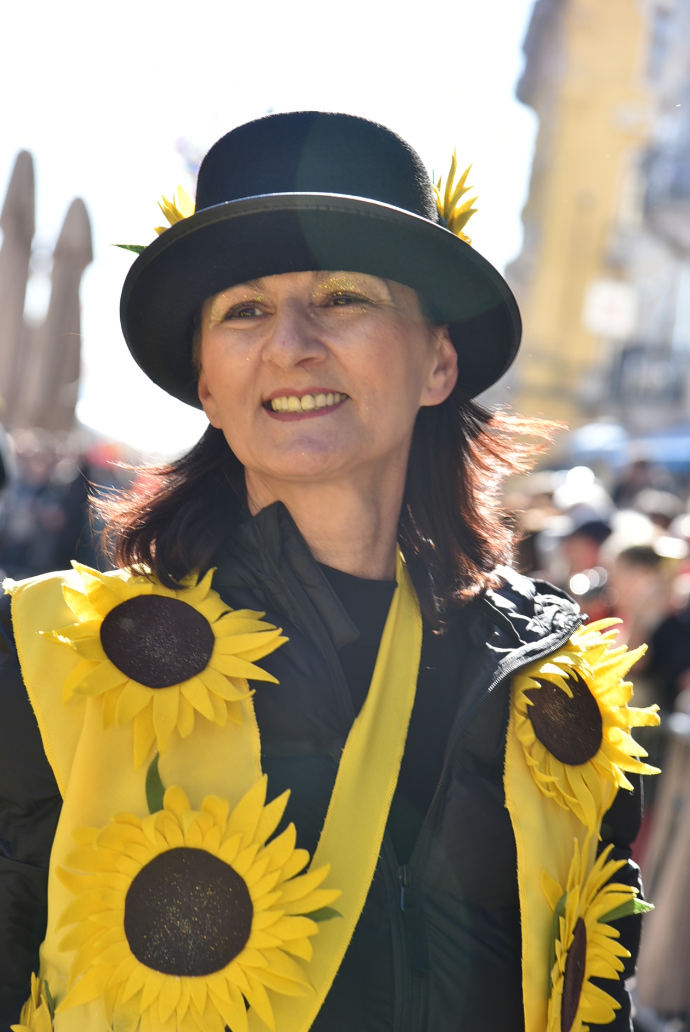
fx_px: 2929
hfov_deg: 13.4
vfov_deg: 20.0
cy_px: 517
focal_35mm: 102
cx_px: 347
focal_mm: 100
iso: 200
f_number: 5
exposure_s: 1/250
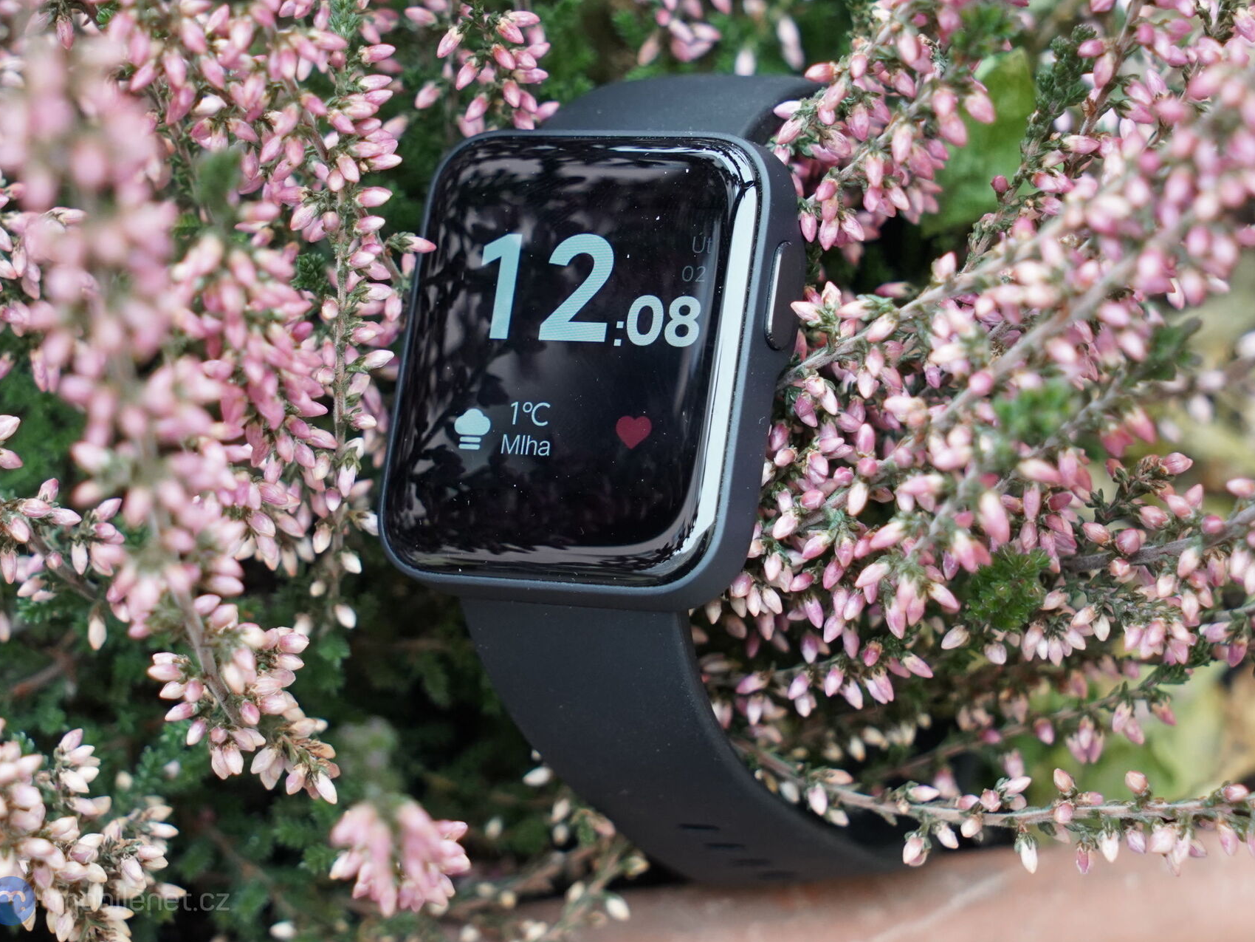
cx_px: 675
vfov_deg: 19.4
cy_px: 472
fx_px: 2755
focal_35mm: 76
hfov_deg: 25.7
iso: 2000
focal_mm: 70
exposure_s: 1/160
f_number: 8
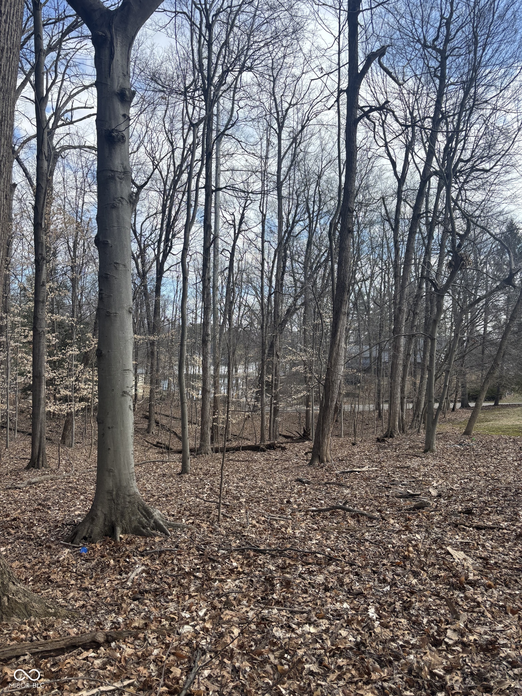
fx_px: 523
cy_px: 348
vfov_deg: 67.3
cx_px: 261
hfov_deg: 53.1
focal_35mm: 26
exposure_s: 1/1311
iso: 50
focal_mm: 5.96
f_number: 1.6
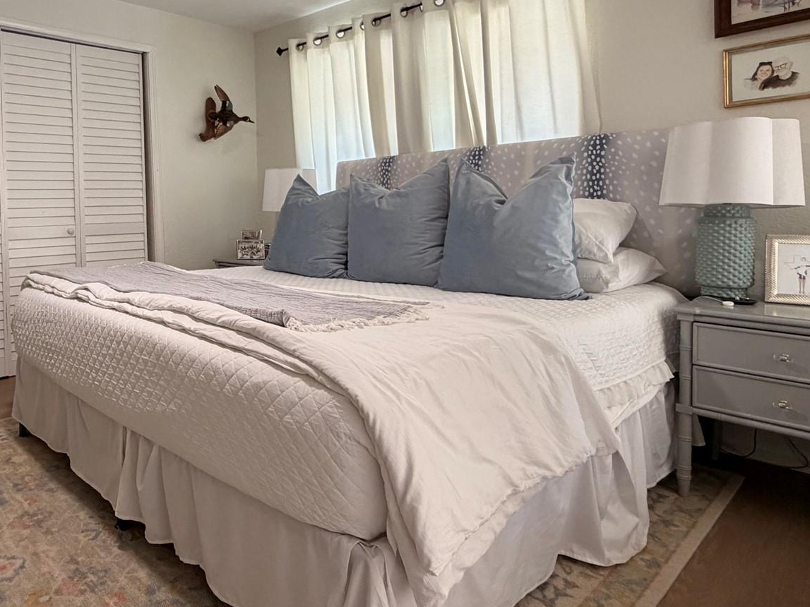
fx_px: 585
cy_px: 227
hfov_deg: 67.5
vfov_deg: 54.2
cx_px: 270
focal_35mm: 25
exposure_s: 1/121
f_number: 2.2
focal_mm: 2.22
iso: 320
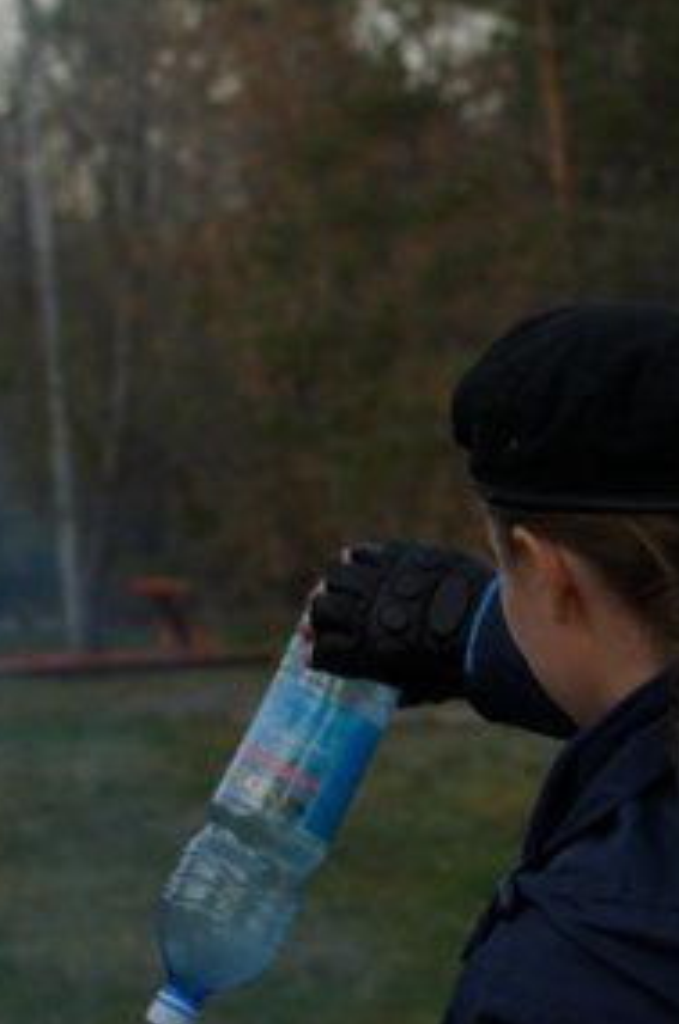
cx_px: 604
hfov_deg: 9.6
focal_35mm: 141
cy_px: 683
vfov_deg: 14.5
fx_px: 4013
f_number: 4
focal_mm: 35
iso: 200
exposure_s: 1/60
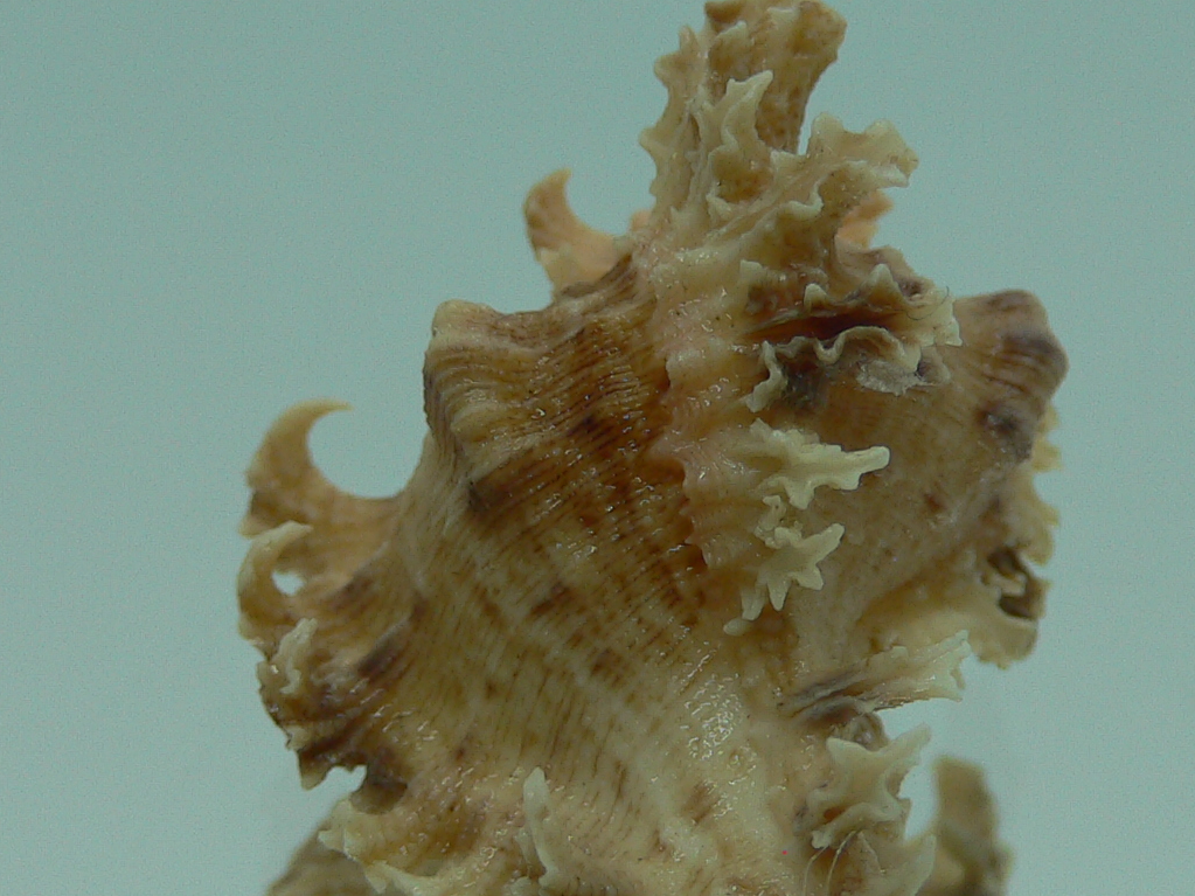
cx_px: 653
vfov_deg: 21.1
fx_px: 2382
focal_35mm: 69
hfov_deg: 28.2
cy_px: 679
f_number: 2.8
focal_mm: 4.6
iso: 80
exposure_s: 1/80
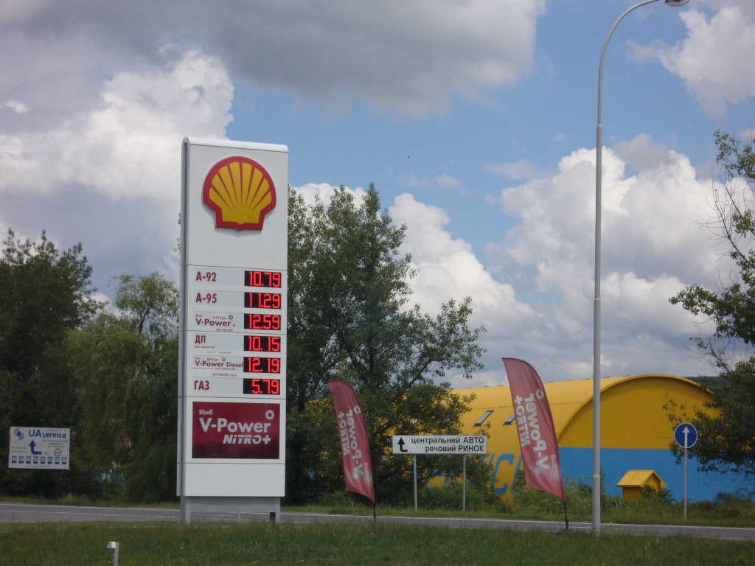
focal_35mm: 105
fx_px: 2290
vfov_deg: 14.1
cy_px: 283
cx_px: 378
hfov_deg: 18.7
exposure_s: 1/250
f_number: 10
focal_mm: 17.4
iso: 80
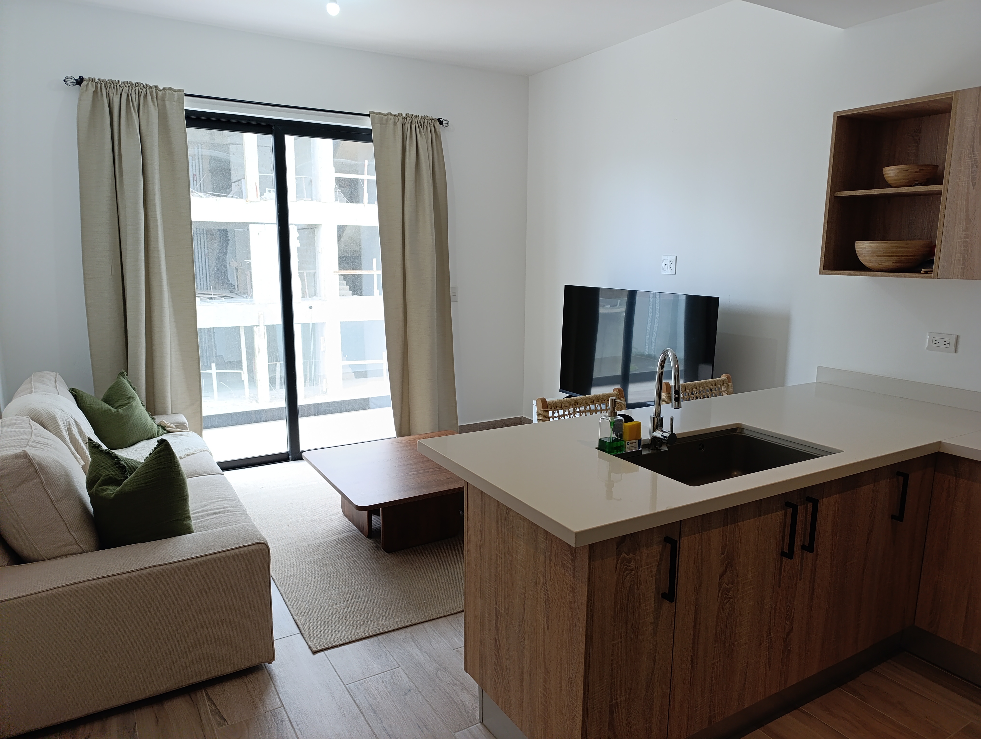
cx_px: 490
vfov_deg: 59.0
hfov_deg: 73.8
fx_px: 653
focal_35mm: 23
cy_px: 370
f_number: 1.6
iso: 250
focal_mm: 6.14
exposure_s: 1/100
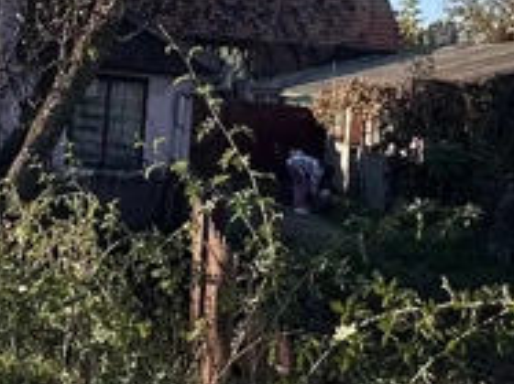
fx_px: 1113
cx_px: 110
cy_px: -14
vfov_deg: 19.0
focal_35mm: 75
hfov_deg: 25.6
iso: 40
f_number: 2.2
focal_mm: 2.22
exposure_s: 1/895
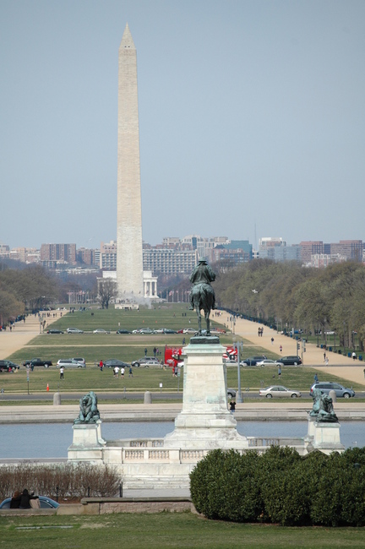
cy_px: 274
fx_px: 3315
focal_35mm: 218
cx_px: 182
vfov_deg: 9.5
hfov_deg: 6.3
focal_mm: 145
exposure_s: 1/1600
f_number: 7.1
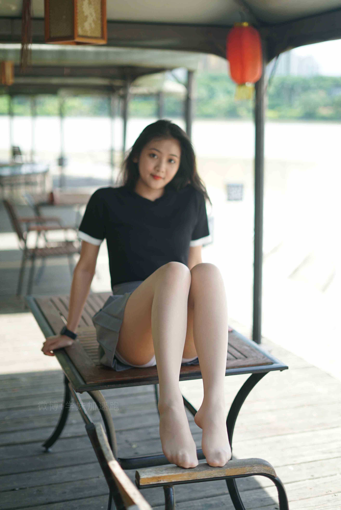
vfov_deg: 39.6
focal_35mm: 50
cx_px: 170
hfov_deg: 27.0
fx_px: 709
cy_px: 255
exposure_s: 1/1250
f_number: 1.8
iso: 200
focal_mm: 50
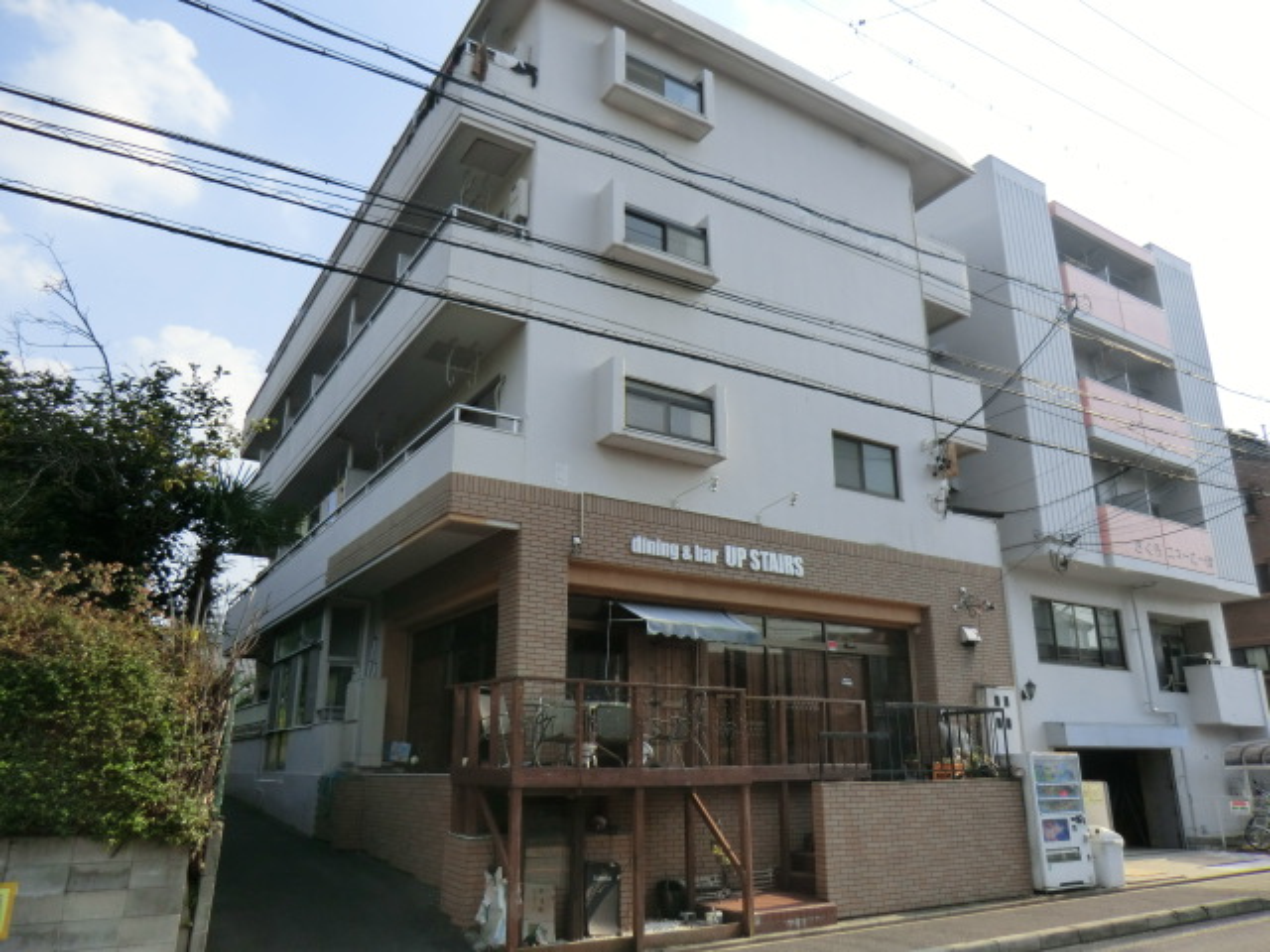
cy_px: 476
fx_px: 881
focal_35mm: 24
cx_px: 635
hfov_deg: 71.6
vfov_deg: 56.8
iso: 80
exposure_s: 1/1000
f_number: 3.2
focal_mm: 4.3
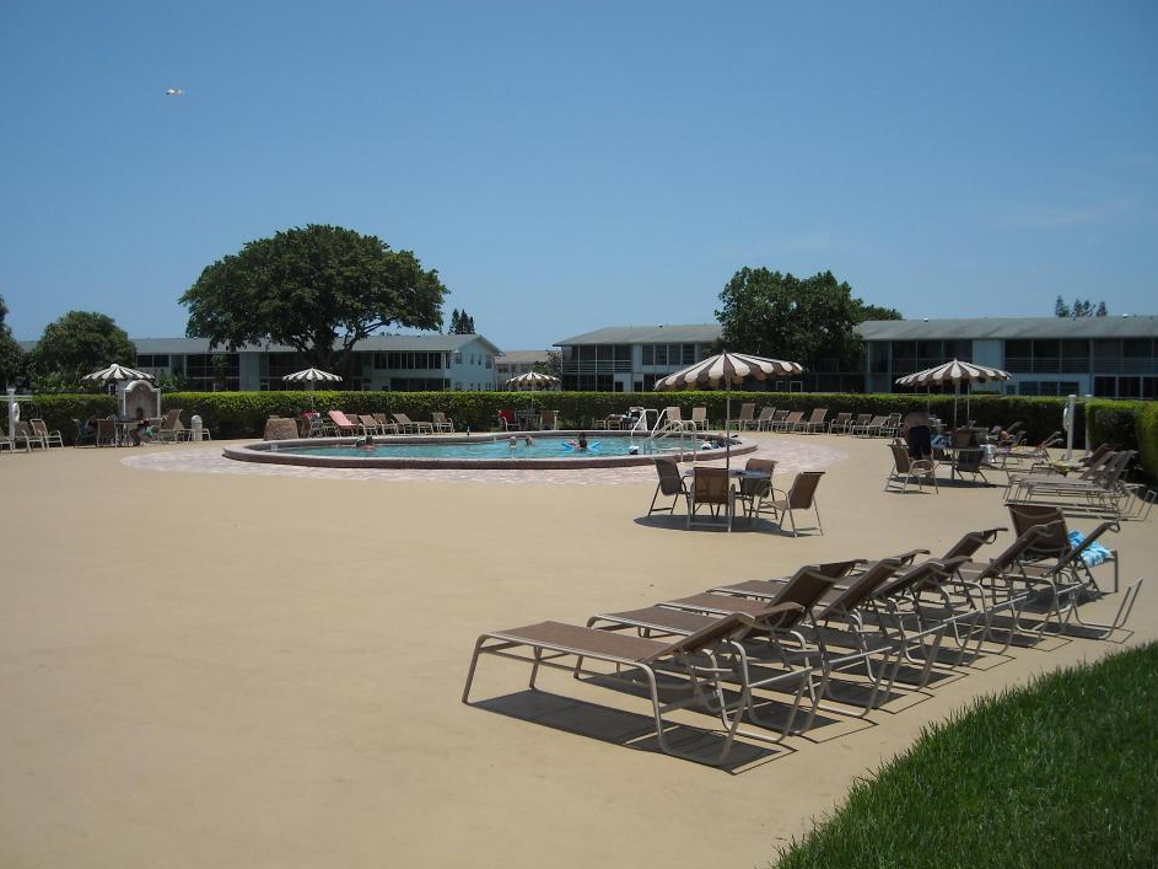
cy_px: 420
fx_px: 1271
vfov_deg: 37.7
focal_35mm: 38
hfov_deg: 49.0
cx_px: 545
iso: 64
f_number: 5.6
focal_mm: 5.7
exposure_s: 1/544
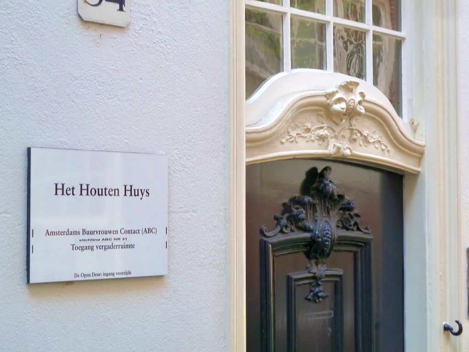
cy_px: 176
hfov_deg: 25.0
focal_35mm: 78
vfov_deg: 18.9
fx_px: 1057
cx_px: 234
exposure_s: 1/40
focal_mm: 12.8
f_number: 4.2
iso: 200
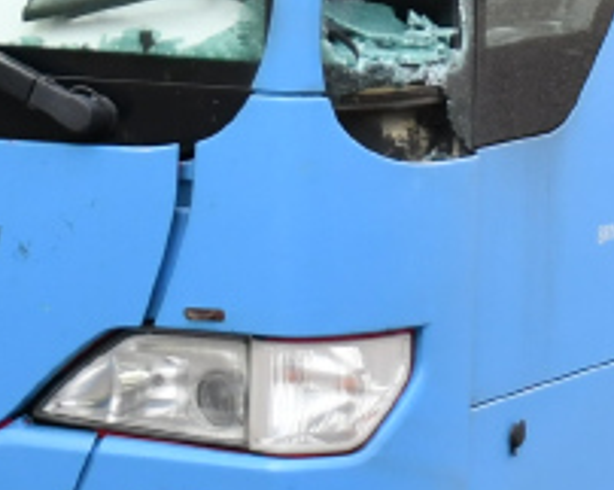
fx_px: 4391
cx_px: 471
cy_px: -412
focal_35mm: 242
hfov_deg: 8.0
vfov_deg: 6.2
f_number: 4
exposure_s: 1/1000
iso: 500
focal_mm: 27
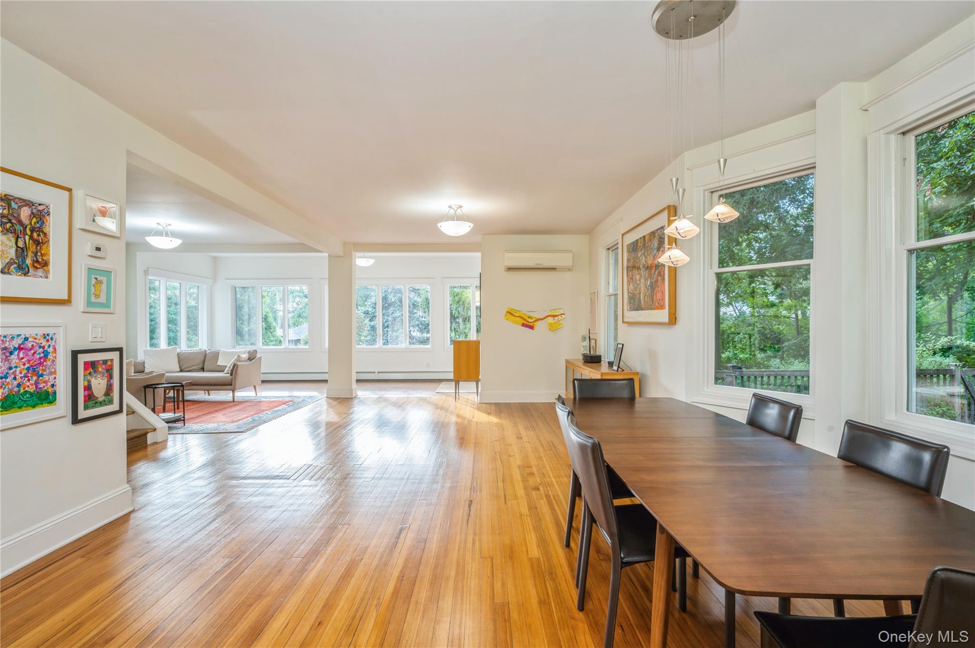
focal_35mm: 16
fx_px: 447
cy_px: 324
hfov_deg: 95.0
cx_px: 488
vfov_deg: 72.0
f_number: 11
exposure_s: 1/10
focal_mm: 16.5
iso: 200
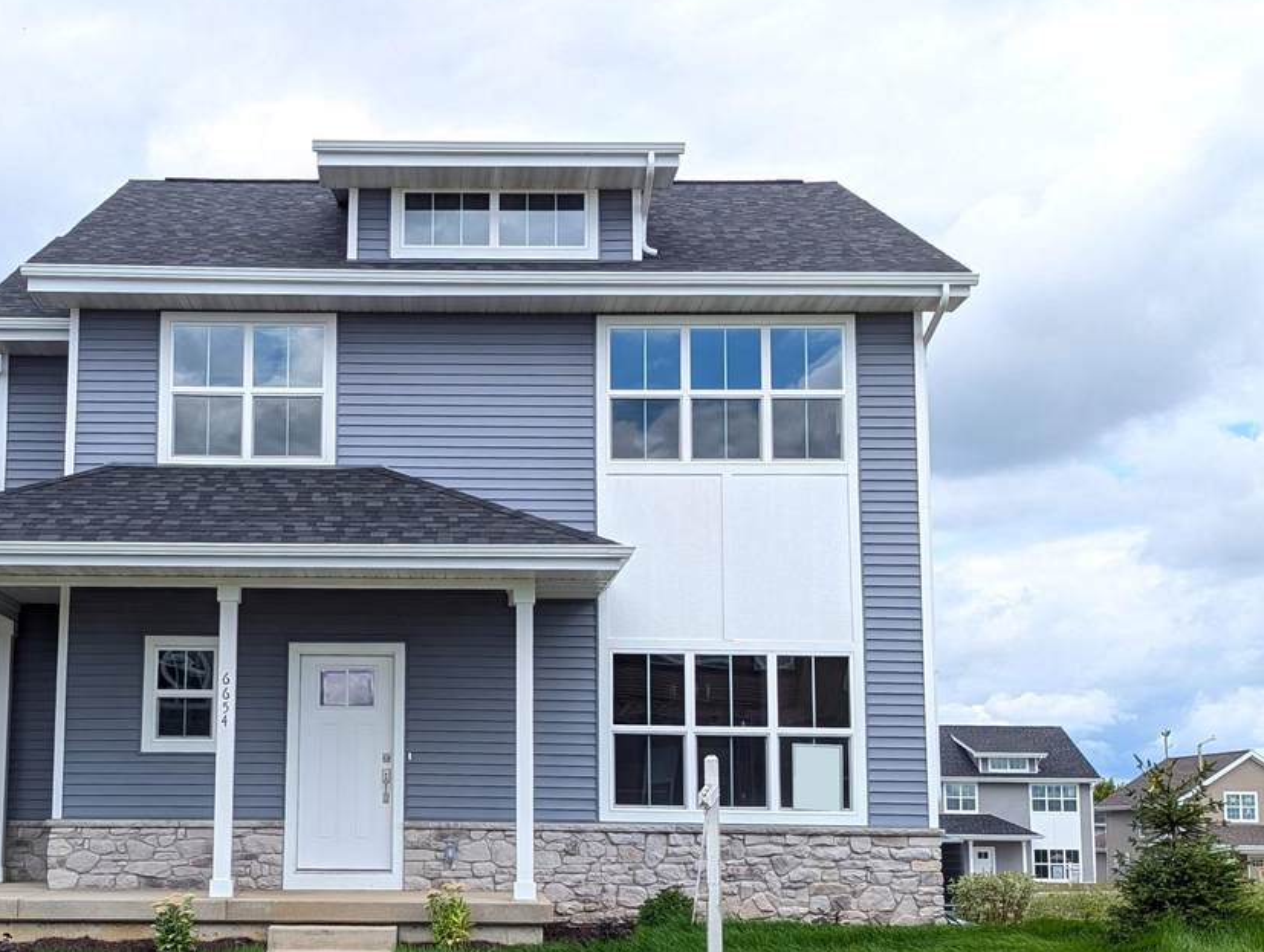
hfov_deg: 49.1
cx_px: 406
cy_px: 590
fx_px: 1353
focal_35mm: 37
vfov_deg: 38.5
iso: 43
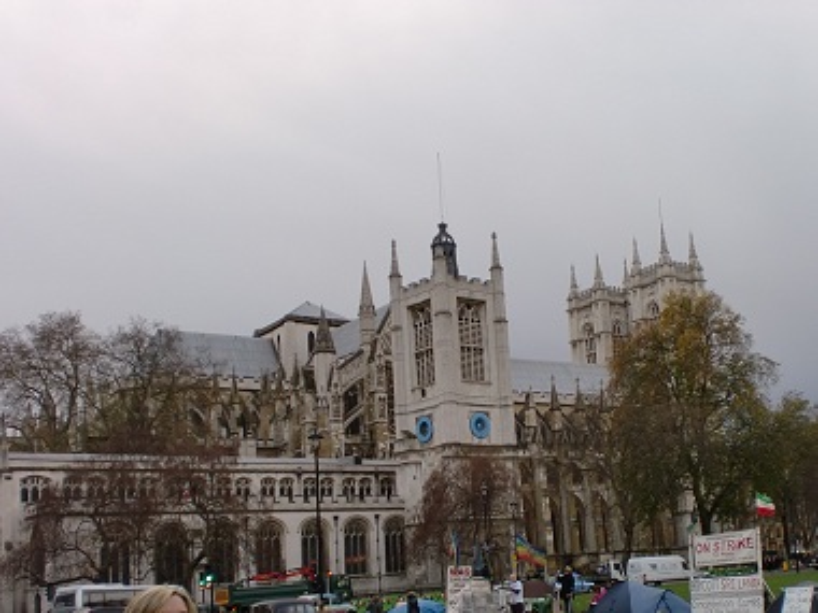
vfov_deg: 40.7
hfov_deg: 52.6
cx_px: 409
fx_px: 827
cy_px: 306
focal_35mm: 35
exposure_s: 1/250
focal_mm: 6.3
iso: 64
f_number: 3.1
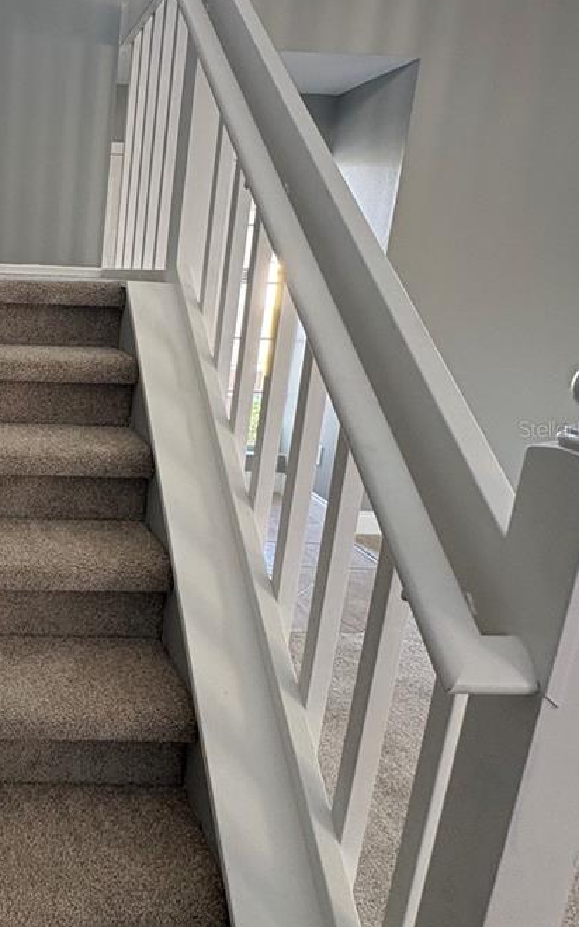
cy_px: 428
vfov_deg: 68.3
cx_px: -14
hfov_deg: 39.8
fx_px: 682
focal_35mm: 27
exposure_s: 1/60
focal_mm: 2.22
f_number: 2.2
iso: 250
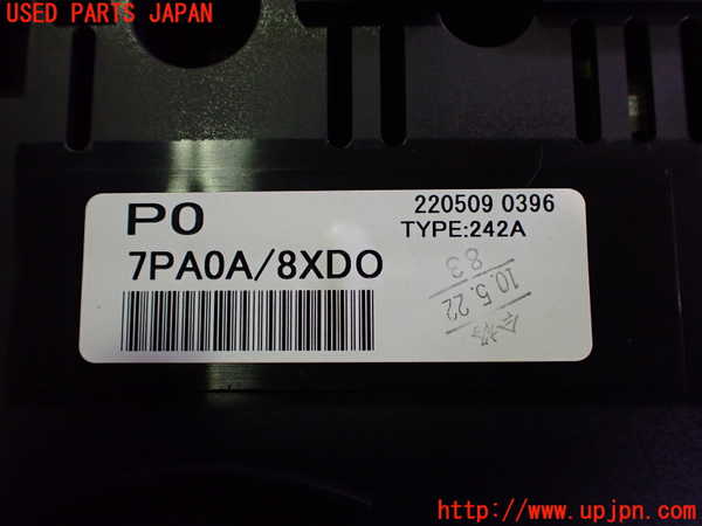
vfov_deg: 46.8
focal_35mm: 30
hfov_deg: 60.0
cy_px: 263
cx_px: 351
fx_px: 608
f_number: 2.3
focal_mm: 5.4
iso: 640
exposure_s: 1/125
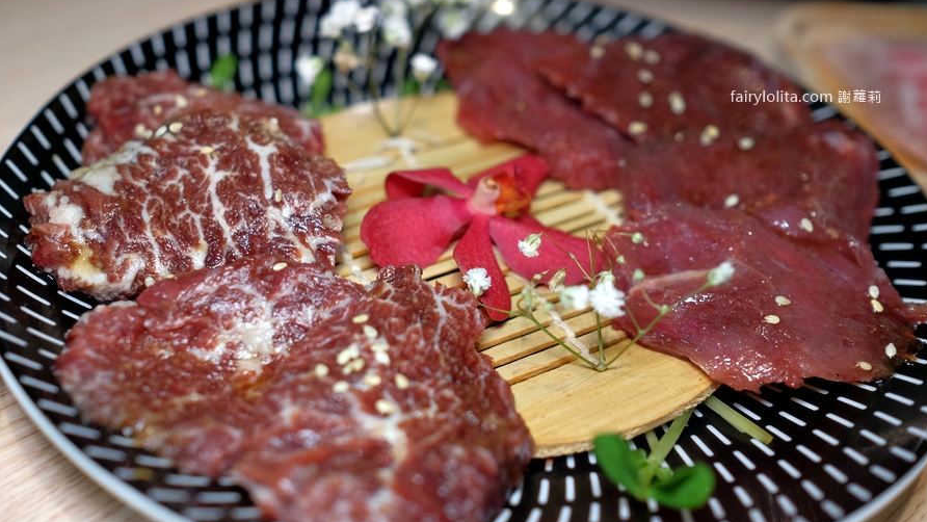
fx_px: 910
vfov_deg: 32.0
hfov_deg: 54.0
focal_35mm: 37
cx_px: 467
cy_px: 297
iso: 1600
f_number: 2.5
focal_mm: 23
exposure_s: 1/400
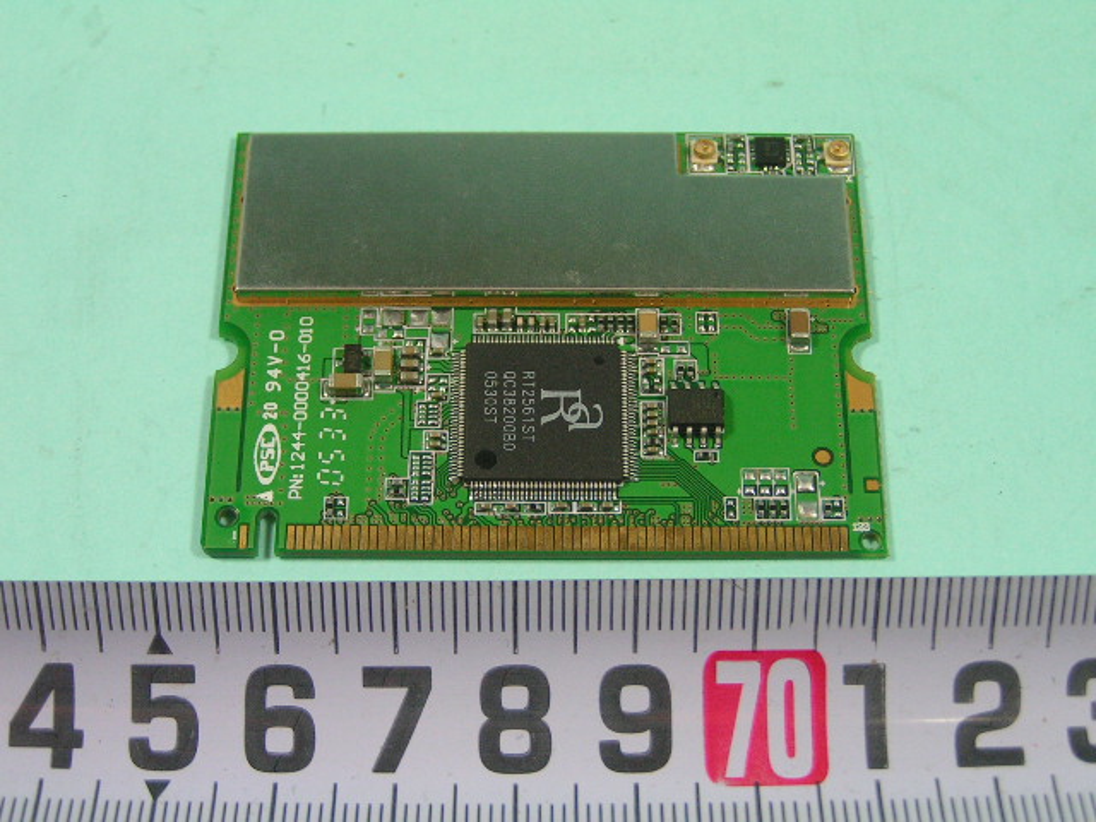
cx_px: 548
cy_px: 411
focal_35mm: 67
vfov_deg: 21.9
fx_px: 2121
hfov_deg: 29.0
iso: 125
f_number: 3.2
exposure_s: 1/80
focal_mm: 11.1
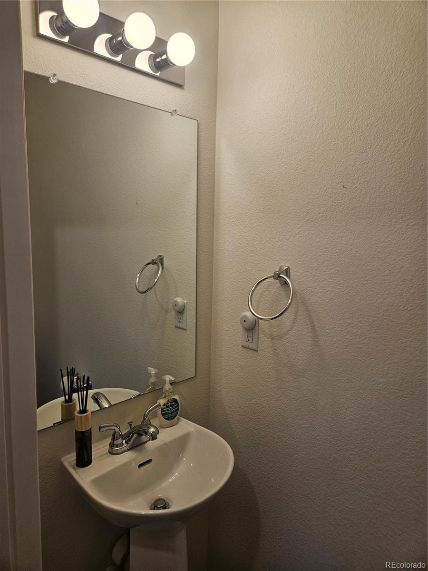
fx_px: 379
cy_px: 286
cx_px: 214
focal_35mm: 23
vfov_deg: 73.9
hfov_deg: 58.9
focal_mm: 5.4
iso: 40
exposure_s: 1/120
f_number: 1.8
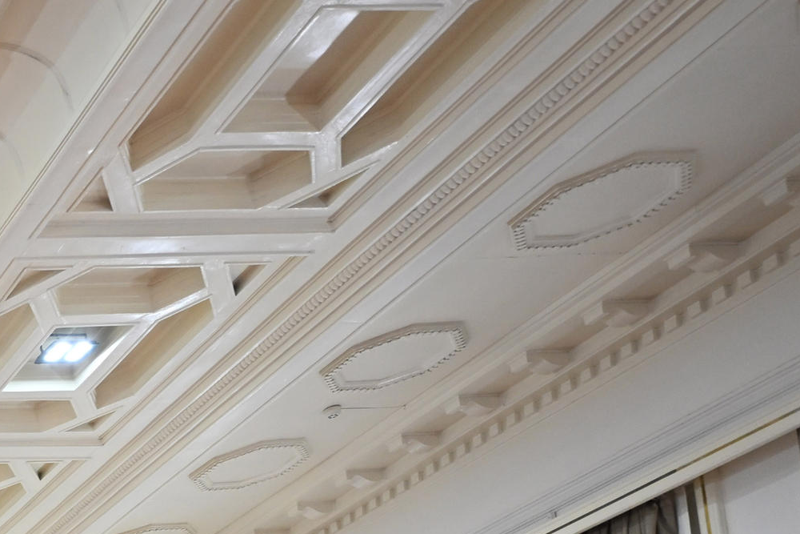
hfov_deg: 21.6
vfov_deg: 18.8
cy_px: 920
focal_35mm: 58
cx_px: -651
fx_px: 1289
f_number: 2.8
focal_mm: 14.5
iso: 640
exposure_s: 1/100
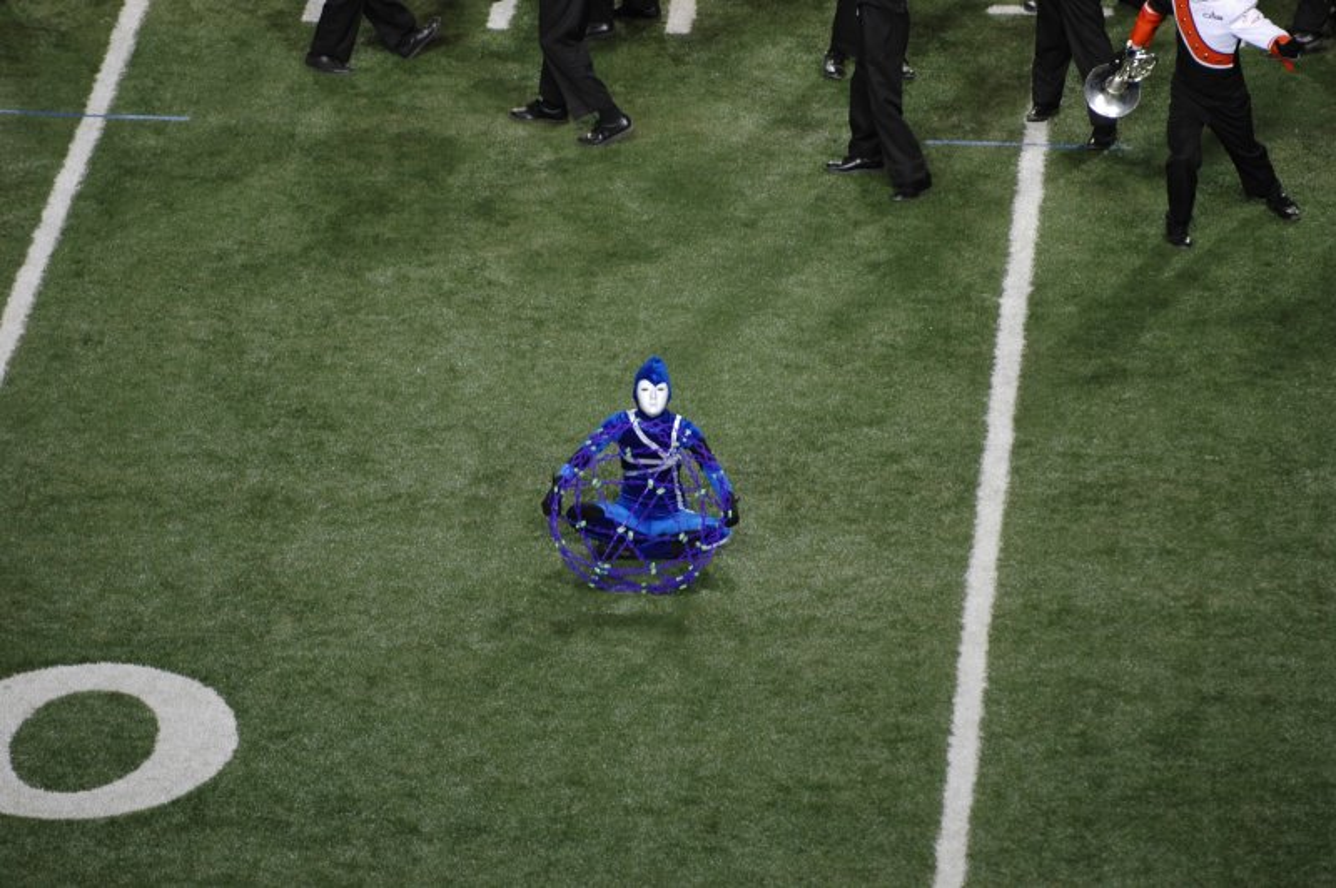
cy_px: 444
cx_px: 668
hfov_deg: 6.9
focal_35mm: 300
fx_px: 11124
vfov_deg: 4.6
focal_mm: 200
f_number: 2.8
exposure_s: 1/60
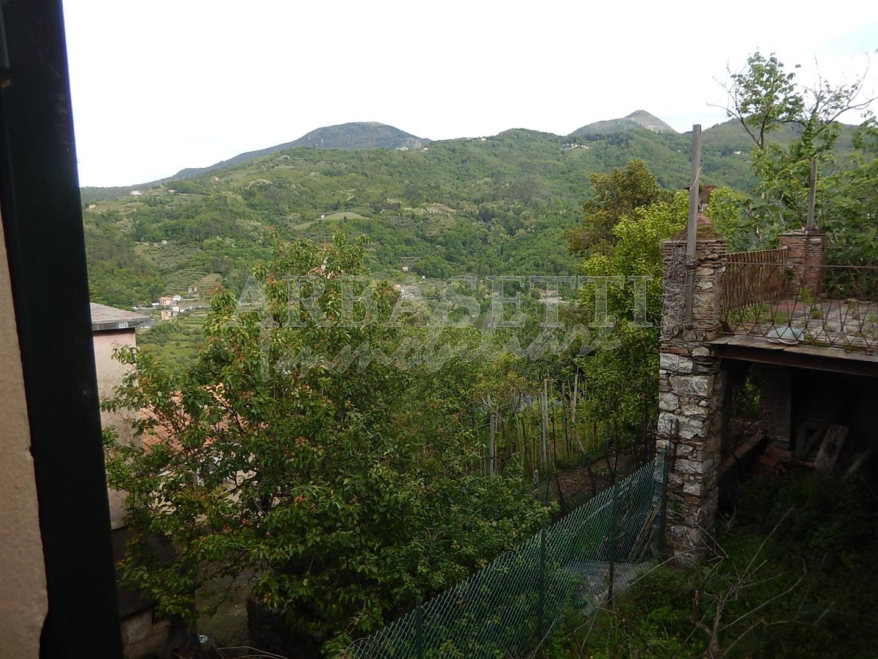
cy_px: 330
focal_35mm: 25
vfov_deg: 54.9
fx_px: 634
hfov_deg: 69.4
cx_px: 439
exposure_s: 1/500
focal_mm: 4.5
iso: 125
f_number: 3.4
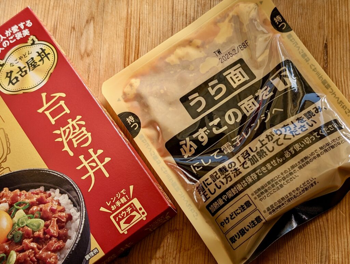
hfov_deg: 38.9
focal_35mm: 49
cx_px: 175
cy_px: 132
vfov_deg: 29.7
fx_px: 496
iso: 21
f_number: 1.68
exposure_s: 1/521
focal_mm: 6.9
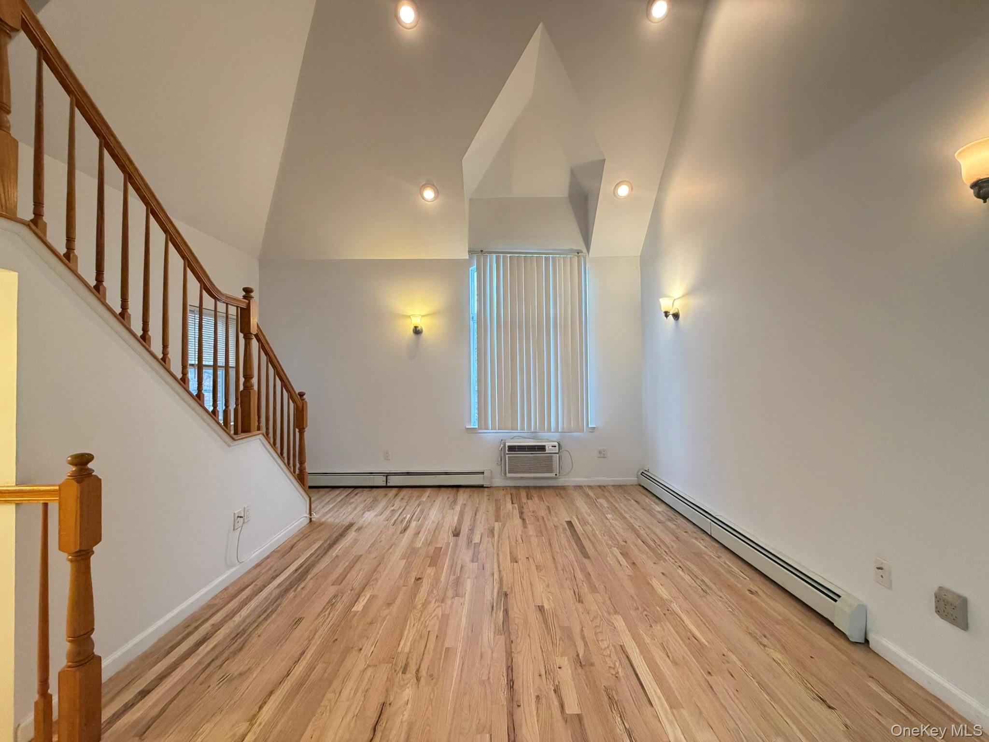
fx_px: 400
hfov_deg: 102.1
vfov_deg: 85.7
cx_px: 494
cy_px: 371
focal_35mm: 14
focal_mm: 2.22
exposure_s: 1/60
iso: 400
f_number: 2.2
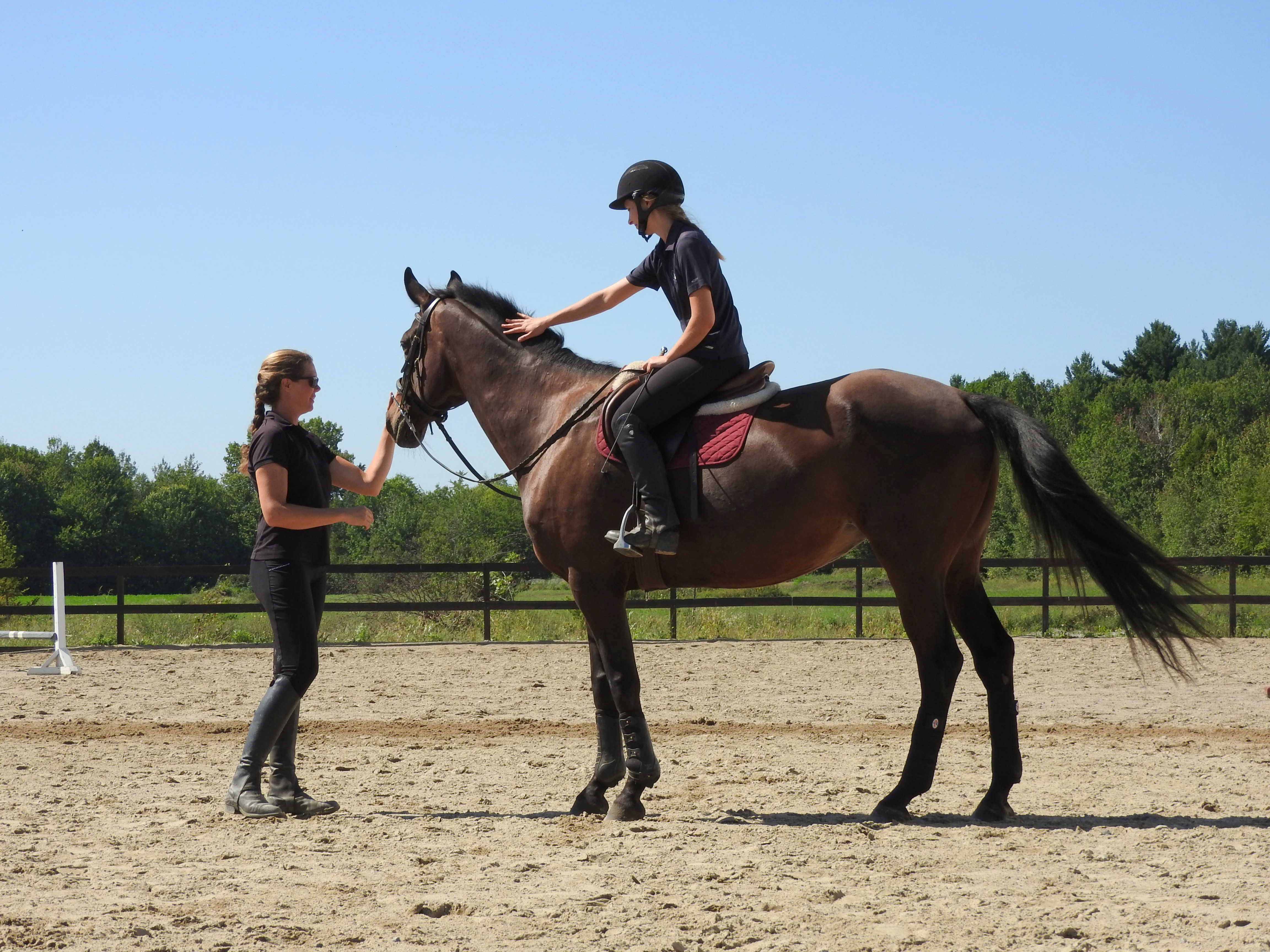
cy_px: 476
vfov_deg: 15.6
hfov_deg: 20.7
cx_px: 635
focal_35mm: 95
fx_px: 3485
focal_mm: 17
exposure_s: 1/800
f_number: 4.8
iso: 100
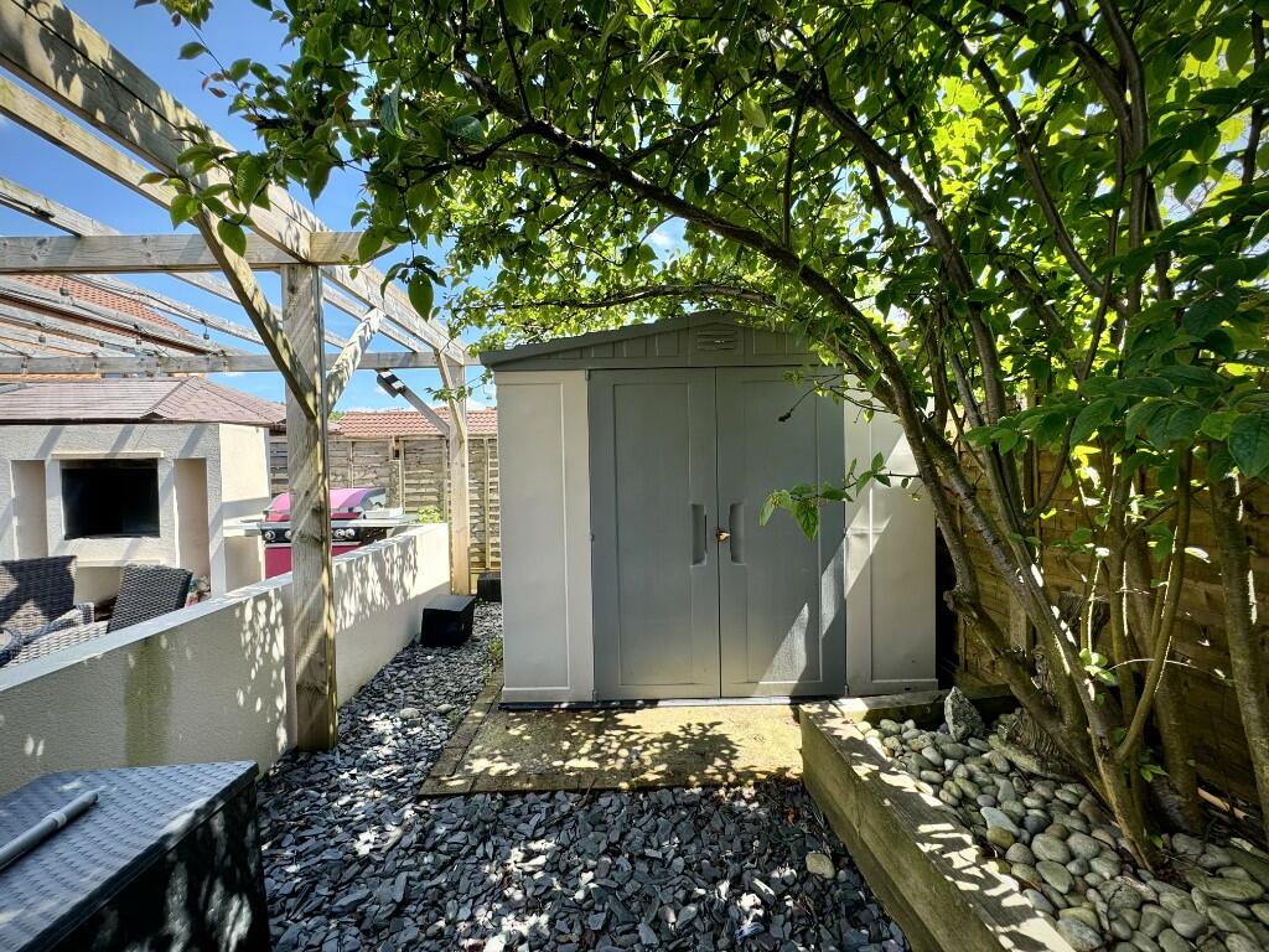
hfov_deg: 102.1
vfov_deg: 85.7
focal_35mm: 14
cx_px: 634
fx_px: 513
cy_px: 476
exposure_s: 1/192
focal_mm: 2.22
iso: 40
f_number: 2.2
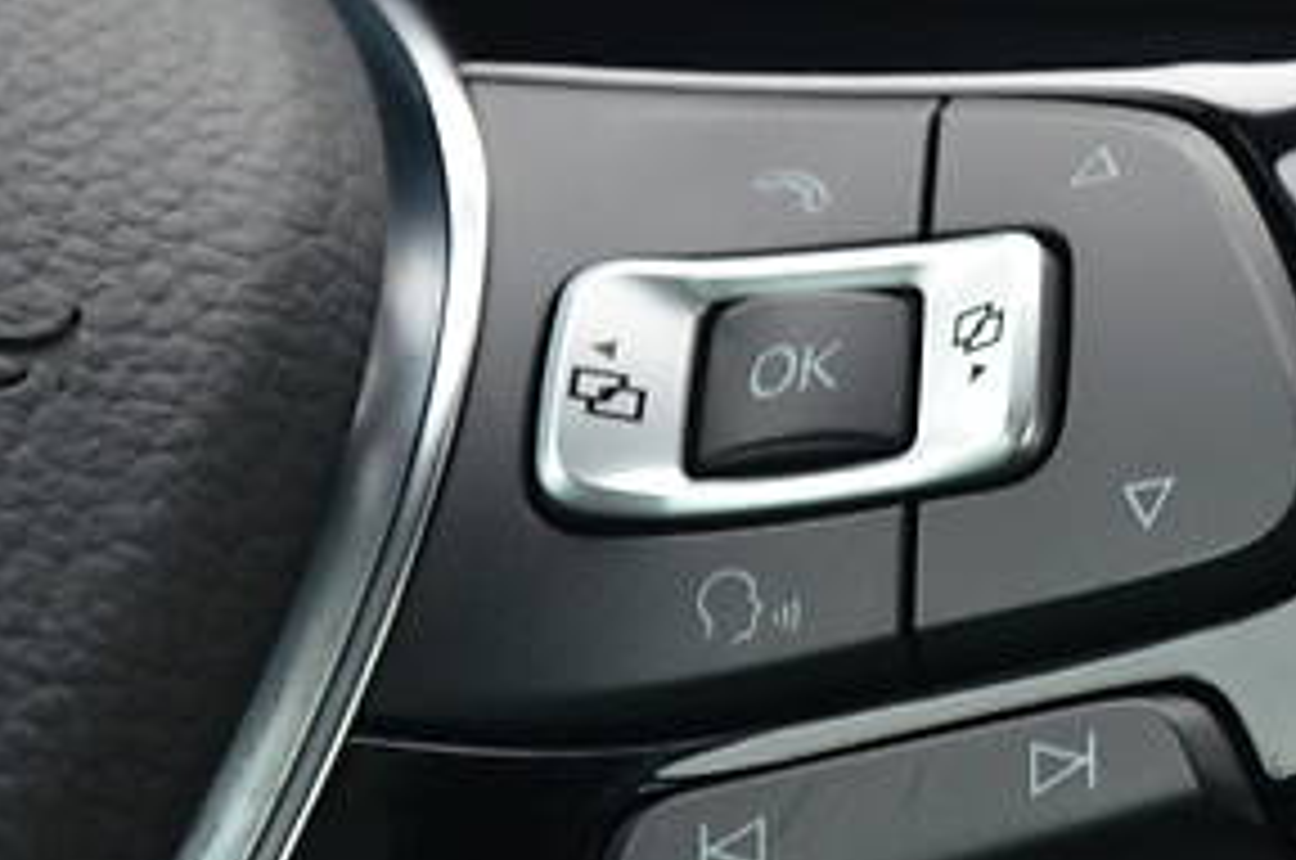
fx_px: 15720
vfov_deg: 3.1
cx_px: 1035
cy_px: 396
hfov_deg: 4.7
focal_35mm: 437
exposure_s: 1/30
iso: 1400
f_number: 5.6
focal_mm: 105
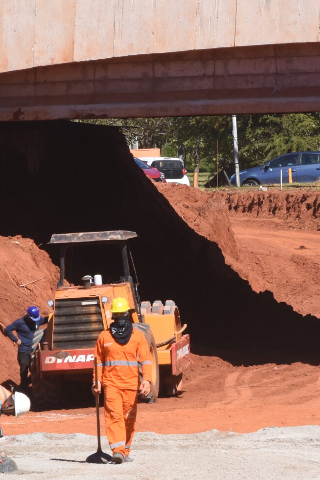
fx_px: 7110
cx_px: 50
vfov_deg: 3.9
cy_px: 343
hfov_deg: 2.6
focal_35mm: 533
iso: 400
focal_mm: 135
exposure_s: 1/320
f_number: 14
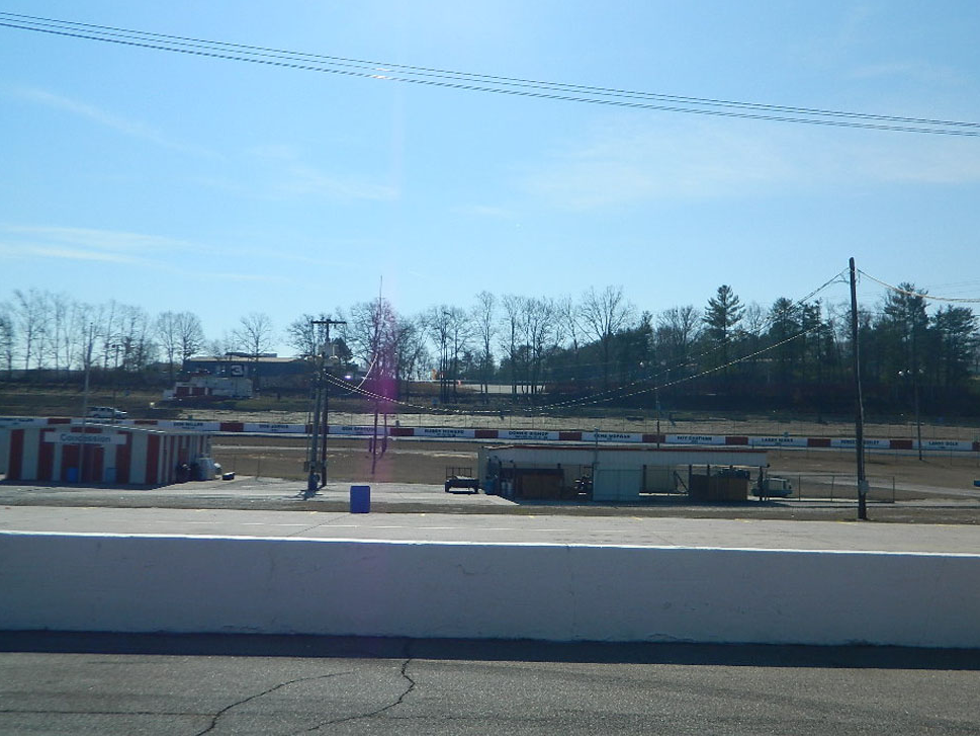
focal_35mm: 39
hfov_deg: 47.8
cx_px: 543
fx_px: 1104
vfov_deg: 36.8
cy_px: 352
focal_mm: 6.2
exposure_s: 1/320
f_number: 9.4
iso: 80
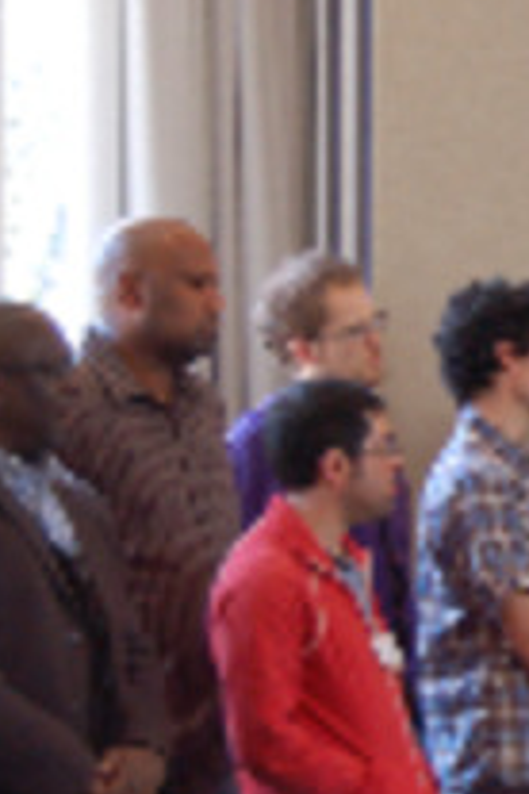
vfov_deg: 11.7
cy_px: 376
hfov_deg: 7.6
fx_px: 3879
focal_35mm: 176
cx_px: 901
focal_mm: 38
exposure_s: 1/30
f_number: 5
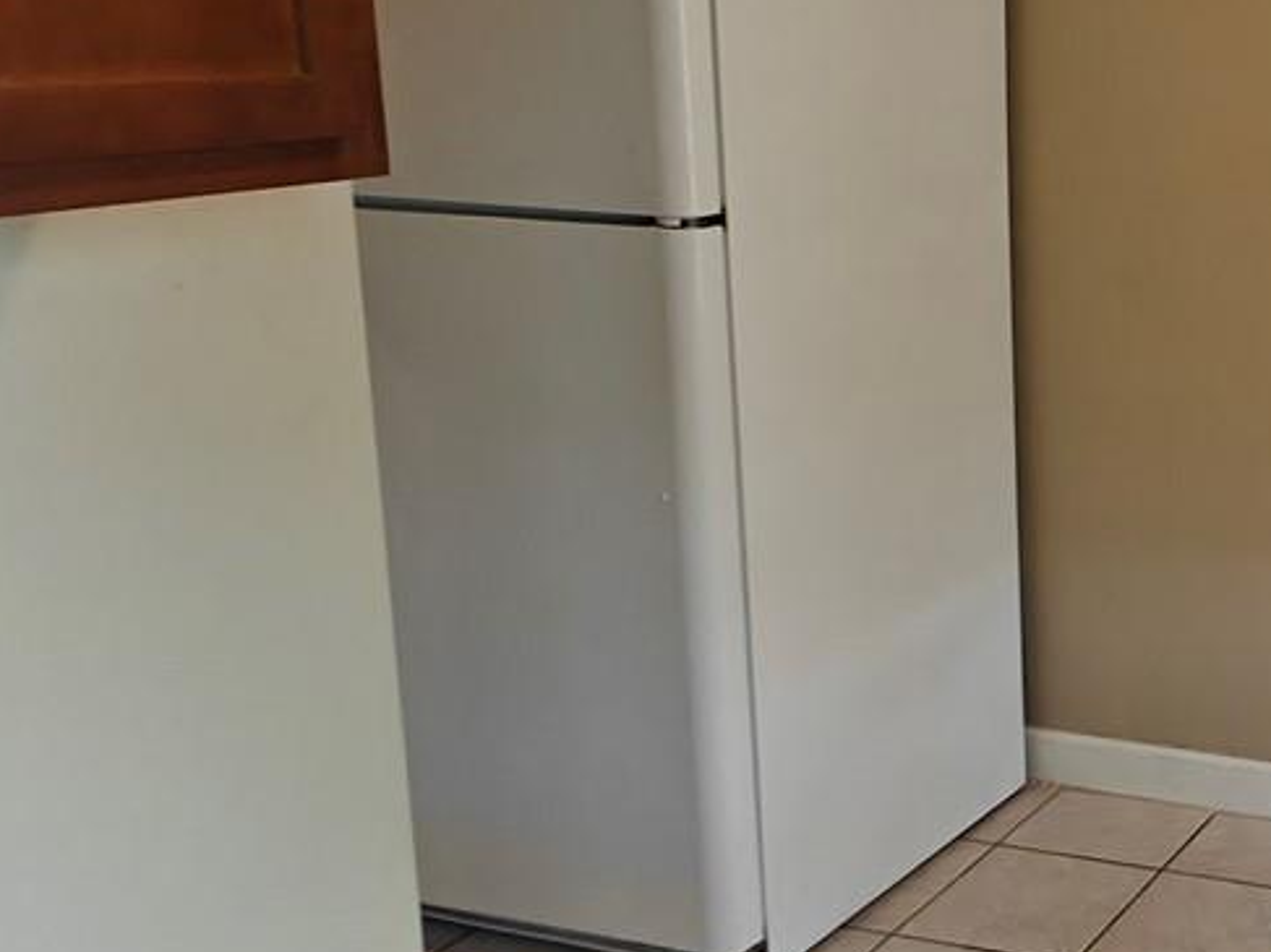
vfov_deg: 31.2
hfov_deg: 33.6
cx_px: 1519
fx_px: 1689
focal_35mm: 46
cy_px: 300
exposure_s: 1/60
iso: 200
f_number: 2.2
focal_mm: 2.62
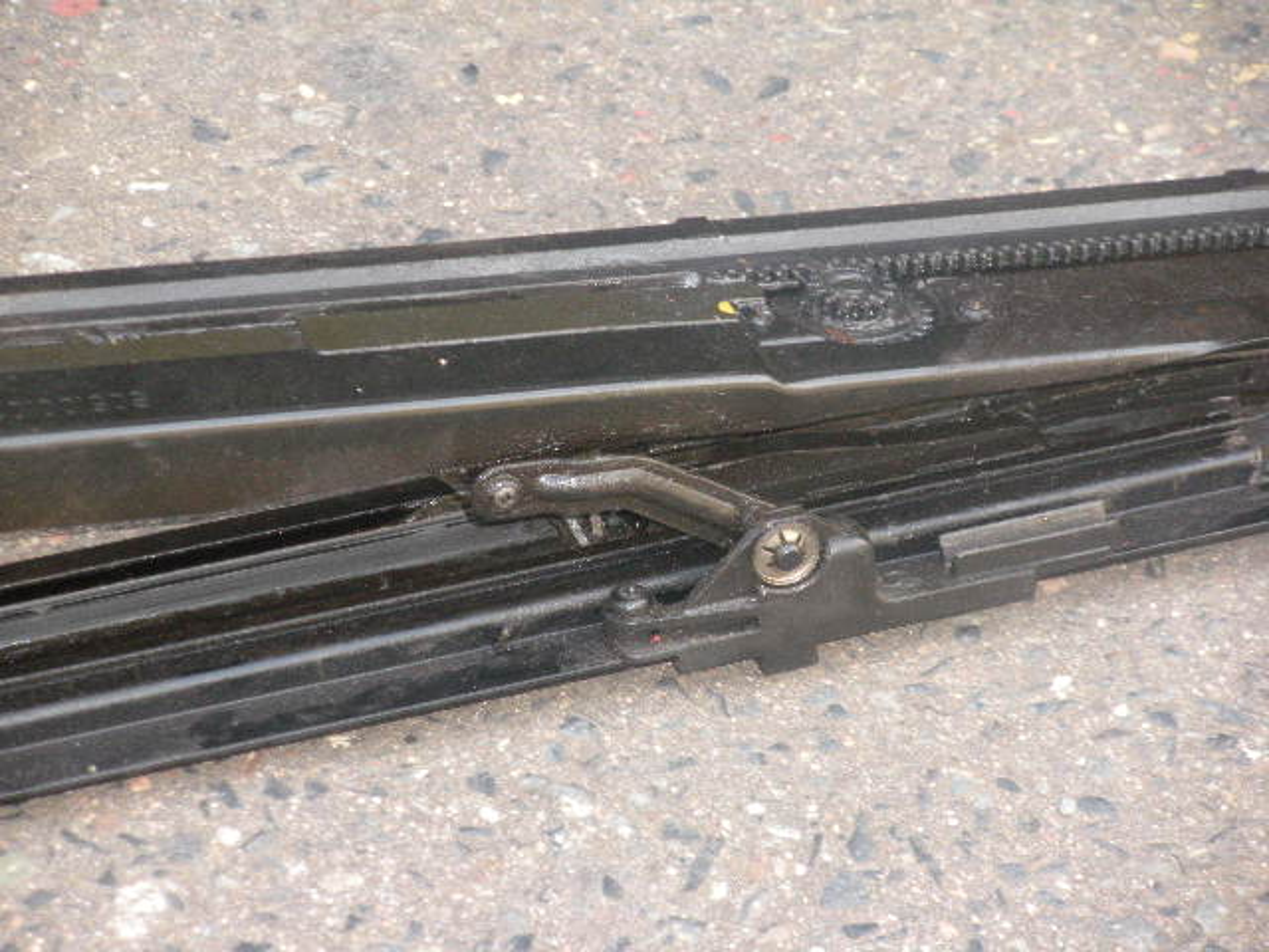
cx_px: 634
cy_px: 476
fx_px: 6599
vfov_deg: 8.2
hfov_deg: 11.0
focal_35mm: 180
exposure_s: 1/60
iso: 373
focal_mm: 31.5
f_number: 5.6
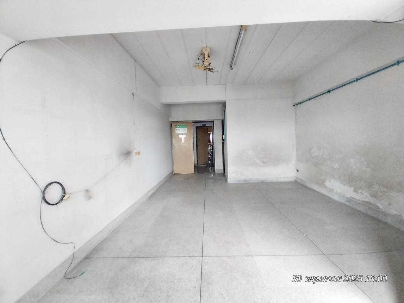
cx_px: 202
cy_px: 152
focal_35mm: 13
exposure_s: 1/50
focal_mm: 1.3
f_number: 2.2
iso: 200
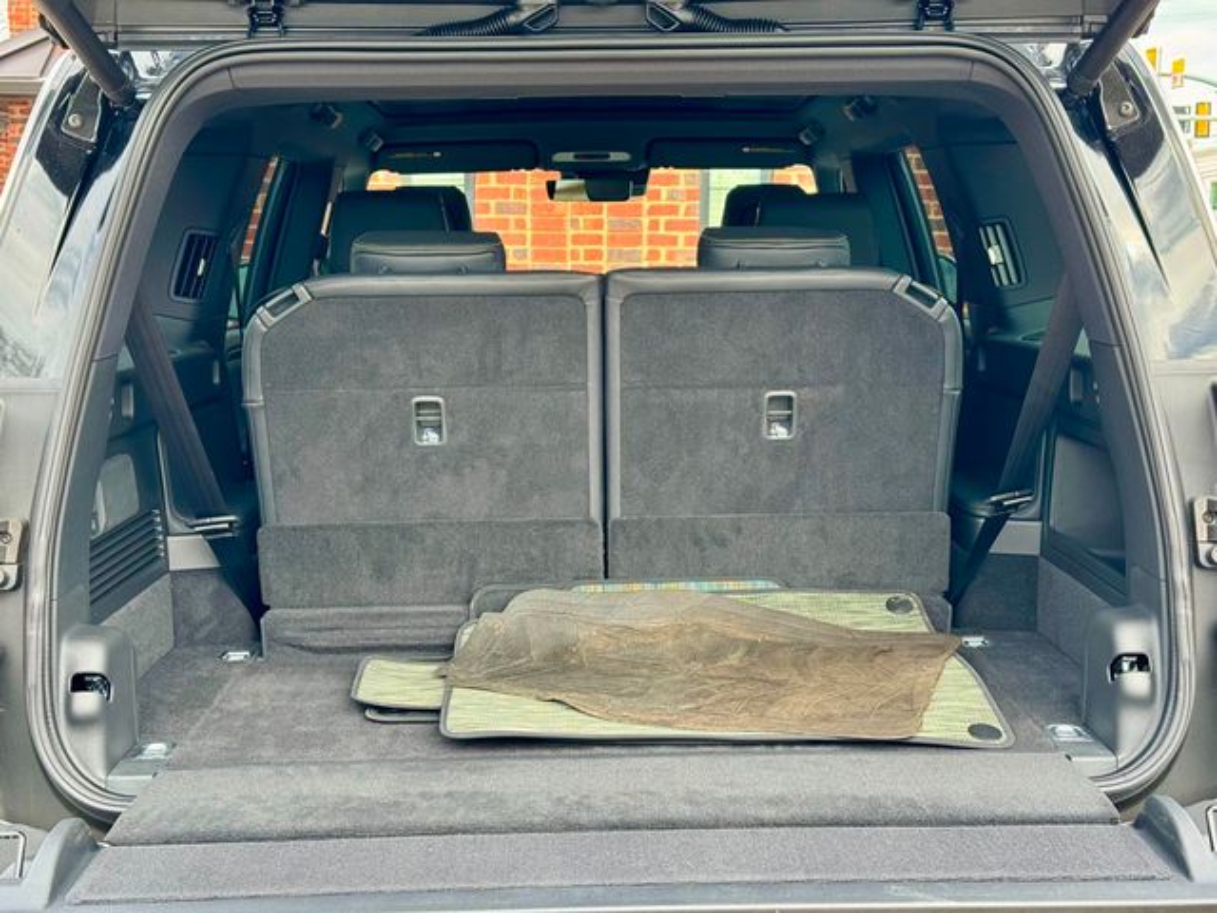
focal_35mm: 48
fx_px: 1688
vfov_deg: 30.3
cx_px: 608
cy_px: 456
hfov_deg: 39.7
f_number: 1.78
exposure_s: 1/226
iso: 64
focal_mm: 6.76
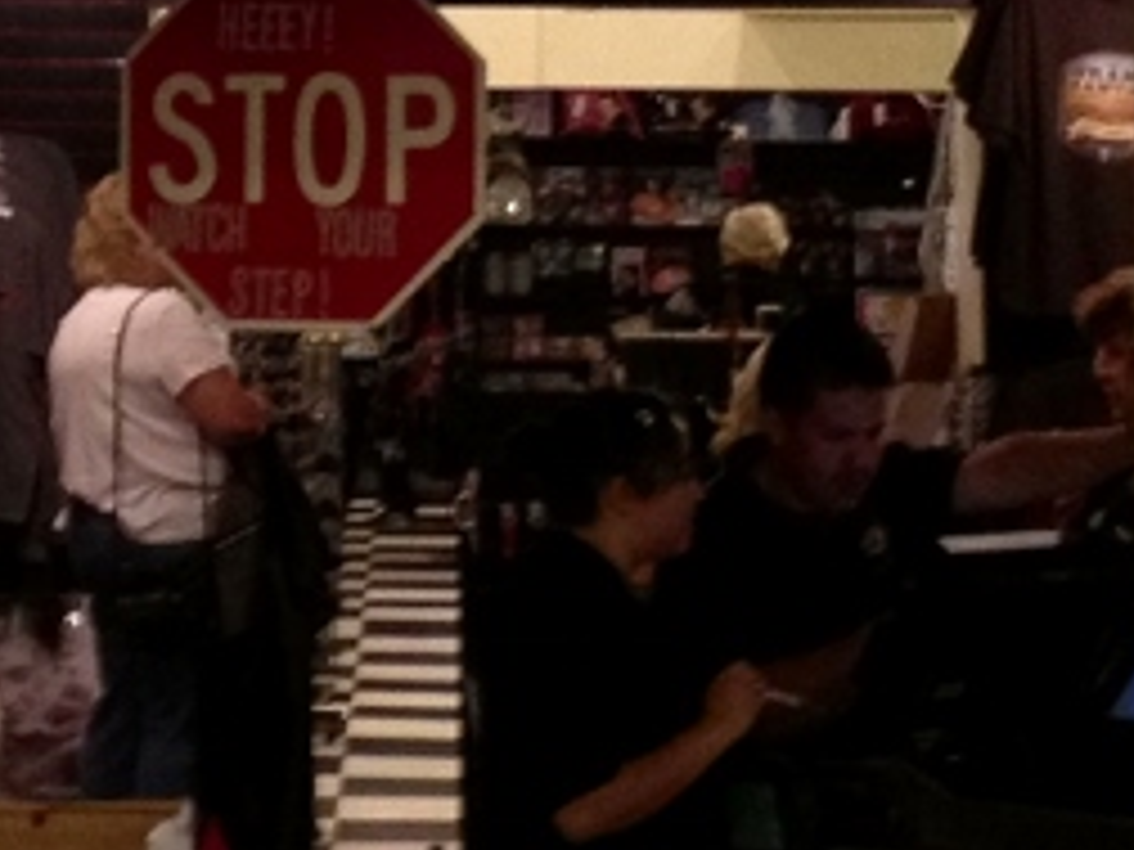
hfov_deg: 11.1
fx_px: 5831
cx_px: 166
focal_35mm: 178
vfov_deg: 8.2
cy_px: -193
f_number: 2.4
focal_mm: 4.28
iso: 160
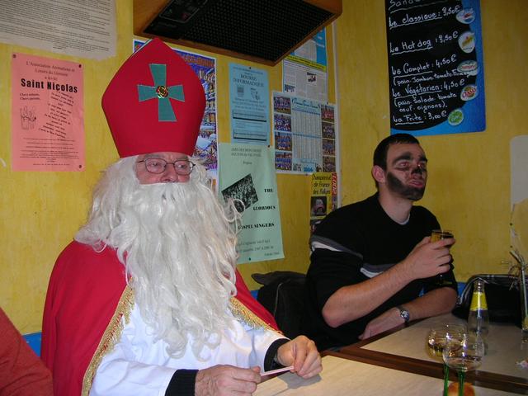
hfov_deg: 52.6
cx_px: 264
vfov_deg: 40.7
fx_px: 534
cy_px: 198
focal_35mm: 35
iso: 50
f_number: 2.8
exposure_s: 1/60.1
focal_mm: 5.8
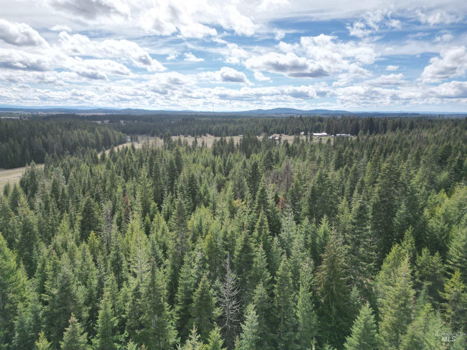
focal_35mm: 24
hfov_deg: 71.6
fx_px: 324
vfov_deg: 56.8
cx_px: 234
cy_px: 175
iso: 100
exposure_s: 1/4000
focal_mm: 6.72
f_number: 1.7
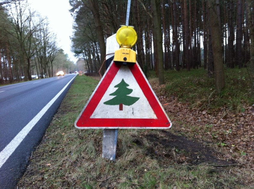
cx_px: 127
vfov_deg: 40.6
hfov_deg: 52.7
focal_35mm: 35
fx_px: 256
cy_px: 94
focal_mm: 3.85
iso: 100
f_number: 2.8
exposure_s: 1/15
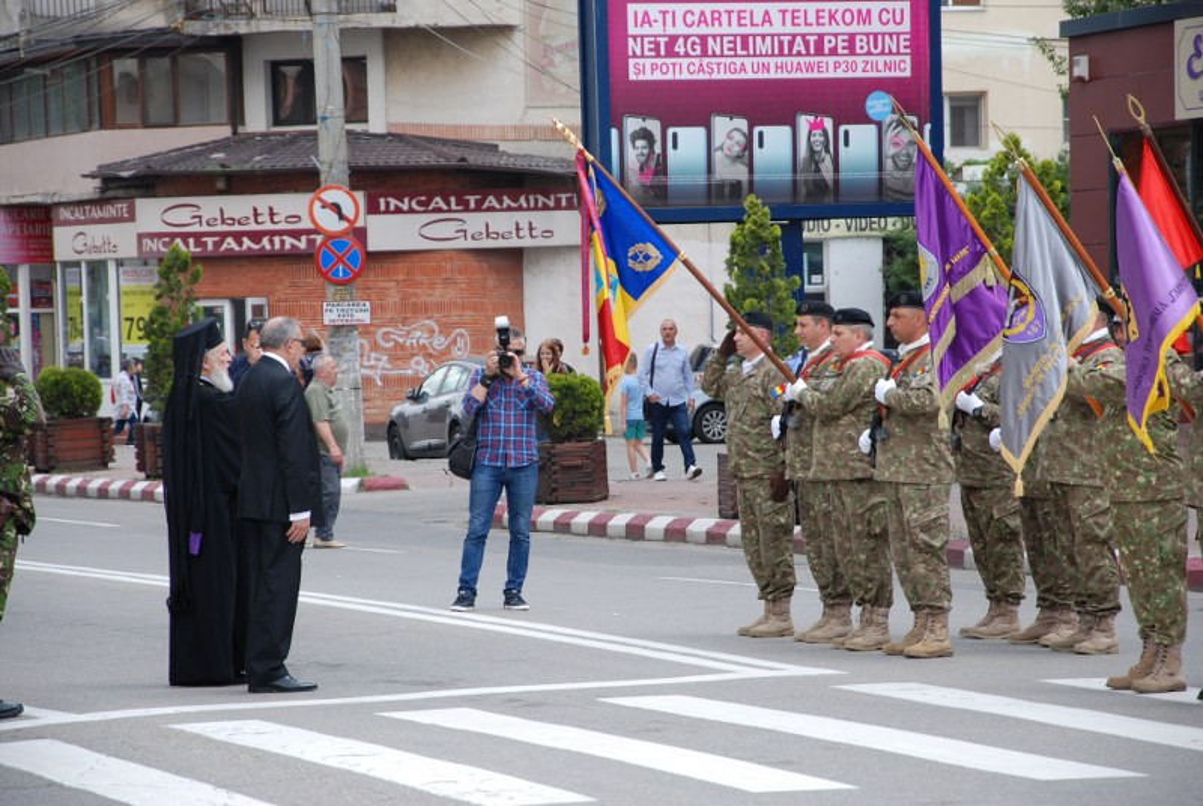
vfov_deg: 8.7
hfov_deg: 13.0
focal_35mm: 158
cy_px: 403
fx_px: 5271
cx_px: 602
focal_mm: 105
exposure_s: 1/250
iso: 200
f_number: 5.6
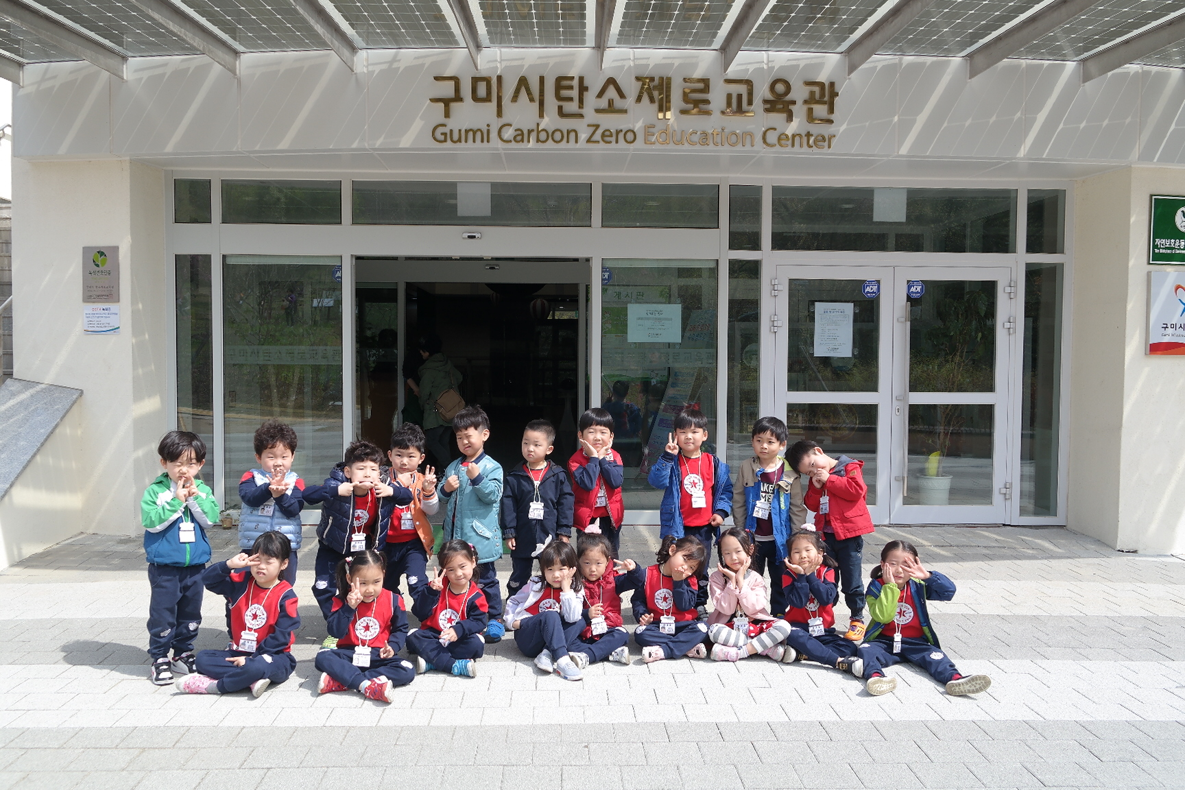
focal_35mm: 30
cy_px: 395
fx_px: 987
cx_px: 592
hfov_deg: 61.9
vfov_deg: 43.6
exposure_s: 1/250
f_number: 5.6
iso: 100
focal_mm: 20
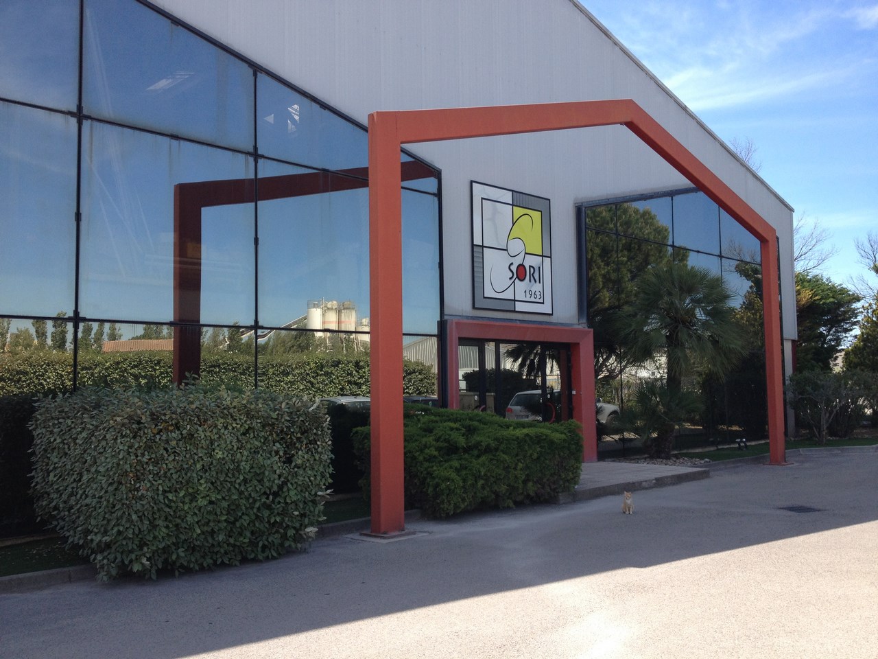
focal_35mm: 35
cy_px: 330
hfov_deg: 52.6
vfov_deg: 40.7
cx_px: 439
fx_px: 888
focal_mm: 4.28
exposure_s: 1/876
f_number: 2.4
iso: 50
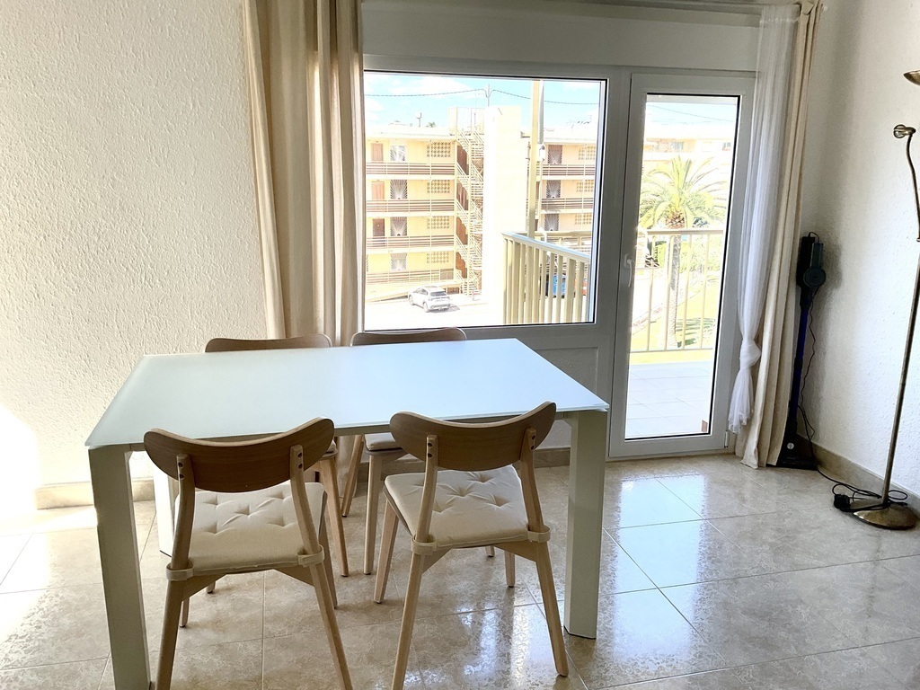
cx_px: 460
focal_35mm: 29
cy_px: 345
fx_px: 771
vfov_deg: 48.2
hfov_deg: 61.7
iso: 16
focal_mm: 3
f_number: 1.8
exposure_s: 1/325
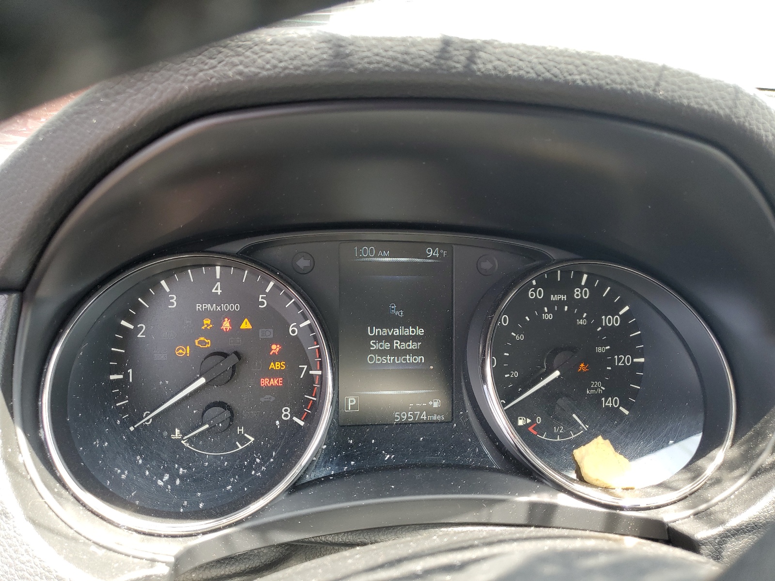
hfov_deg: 67.3
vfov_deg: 53.1
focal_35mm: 26
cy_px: 290
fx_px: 582
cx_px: 388
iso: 52
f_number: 1.5
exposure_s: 1/120
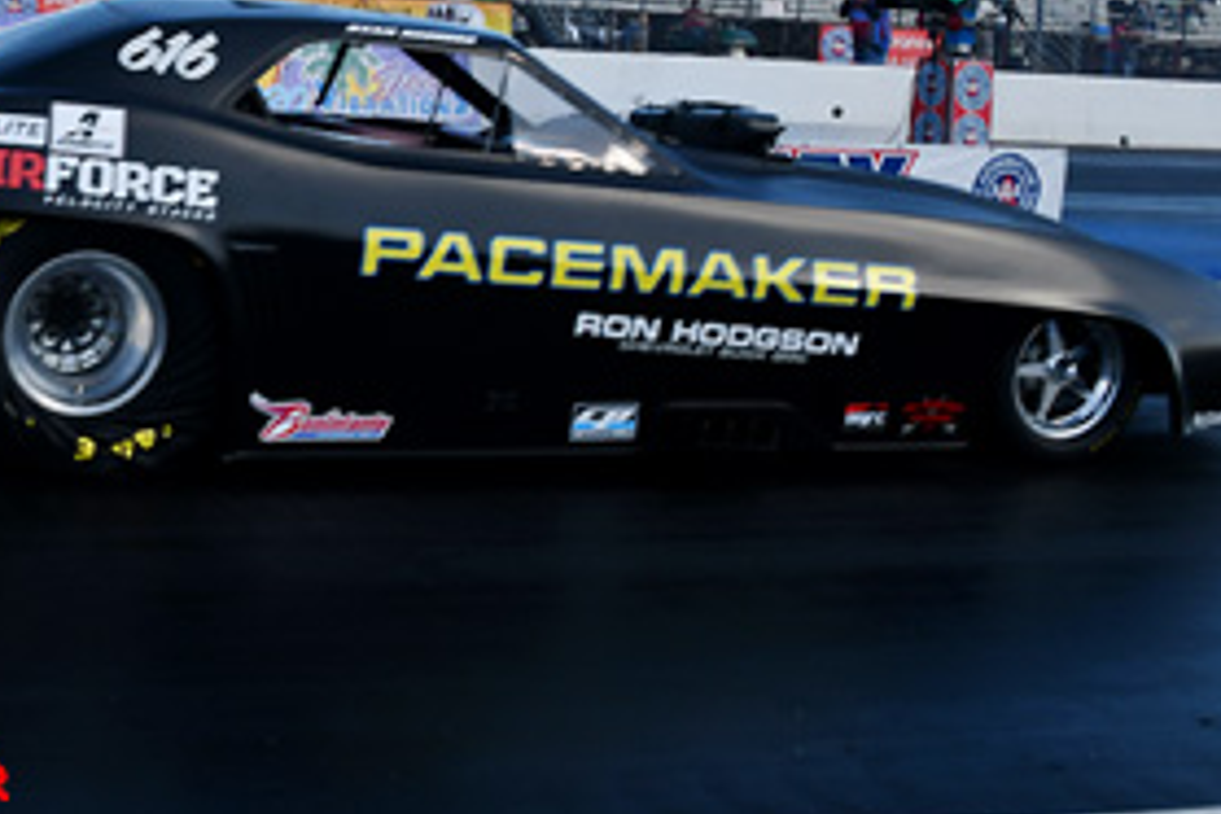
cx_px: 293
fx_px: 1458
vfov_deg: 30.5
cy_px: 166
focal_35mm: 43
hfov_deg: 43.8
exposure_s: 1/1250
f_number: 5.6
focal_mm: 16
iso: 160
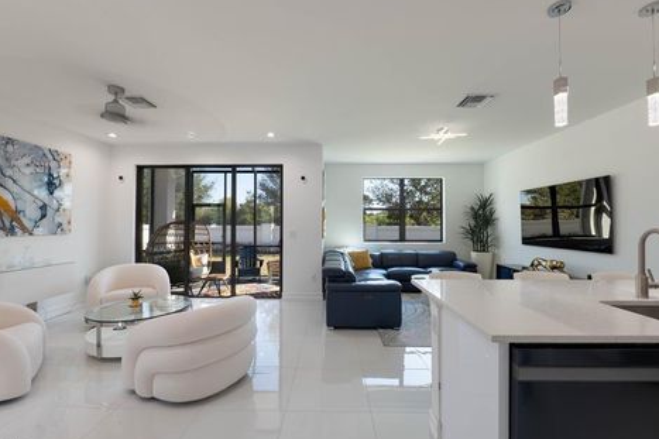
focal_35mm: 15
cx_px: 329
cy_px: 220
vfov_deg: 77.3
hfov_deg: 100.4
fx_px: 274
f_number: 14
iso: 200
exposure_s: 1/40
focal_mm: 14
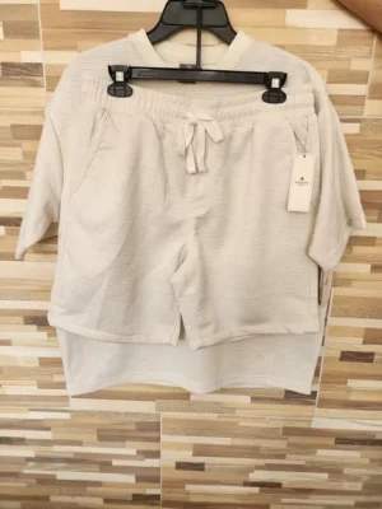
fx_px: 338
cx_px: 191
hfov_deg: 58.9
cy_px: 254
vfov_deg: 73.9
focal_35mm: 23
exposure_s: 1/180
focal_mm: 6.4
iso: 200
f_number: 1.8
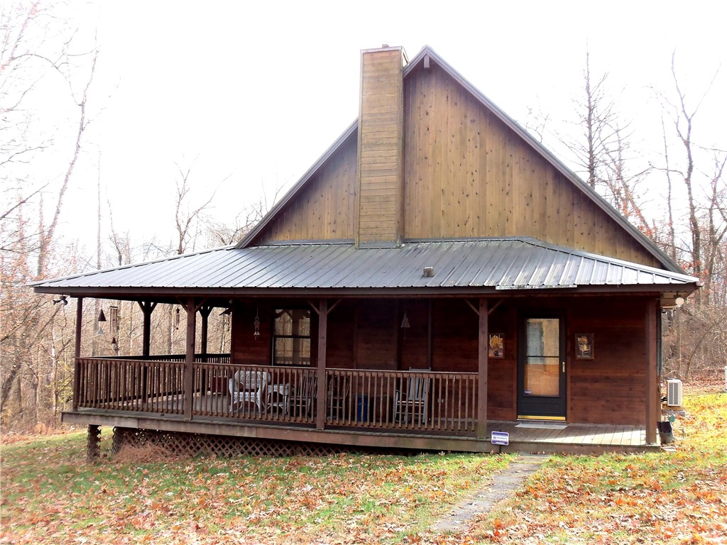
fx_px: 777
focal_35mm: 37
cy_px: 272
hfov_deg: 50.1
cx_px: 364
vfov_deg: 38.7
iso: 64
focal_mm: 6.7
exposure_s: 1/100
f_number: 3.6
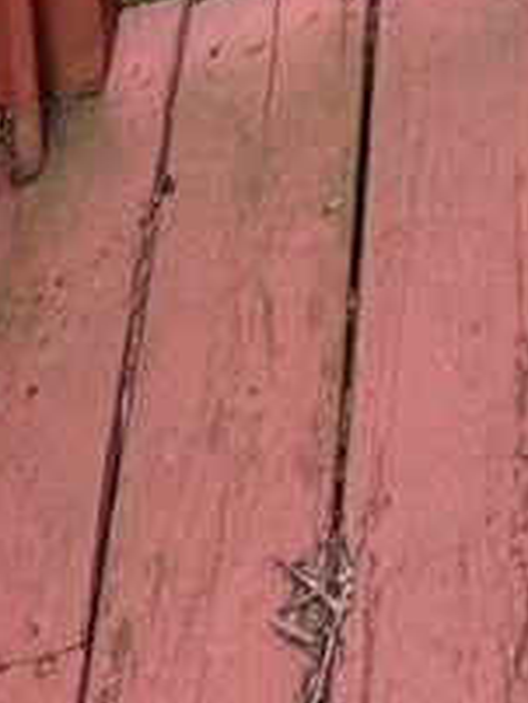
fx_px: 2174
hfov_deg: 11.6
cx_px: 1241
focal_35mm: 107
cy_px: -1868
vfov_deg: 9.1
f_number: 2.2
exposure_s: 1/176
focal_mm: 2.22
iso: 40
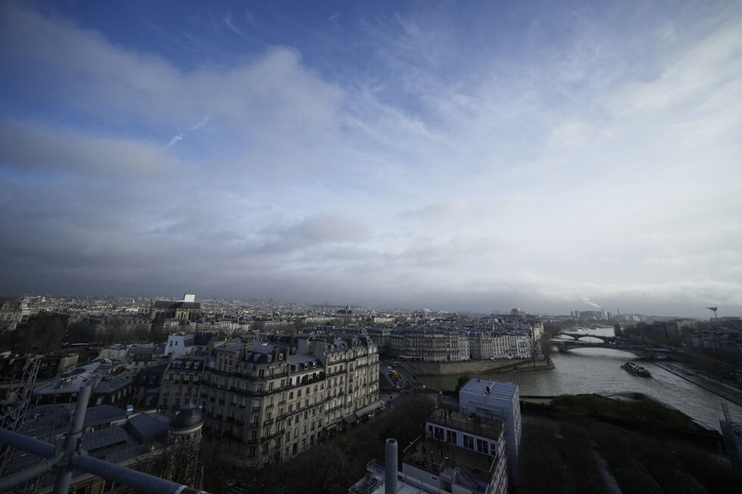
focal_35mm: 12
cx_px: 371
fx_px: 247
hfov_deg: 112.6
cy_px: 247
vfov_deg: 90.0
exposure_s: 1/6400
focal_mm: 12
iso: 1600
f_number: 5.6
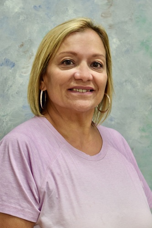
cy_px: 114
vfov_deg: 27.0
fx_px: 475
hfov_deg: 18.2
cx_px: 76
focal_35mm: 75
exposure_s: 1/125
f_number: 4.5
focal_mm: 50
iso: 800
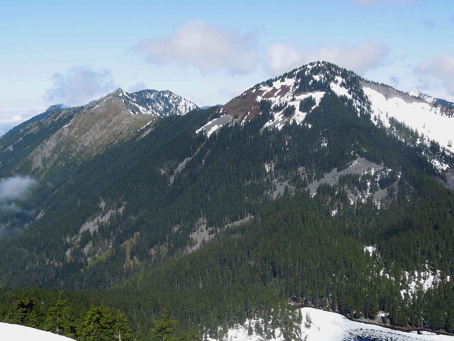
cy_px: 230
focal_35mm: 47
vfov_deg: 30.6
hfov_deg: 40.4
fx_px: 616
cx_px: 251
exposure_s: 1/1000
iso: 100
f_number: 3.6
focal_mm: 5.6
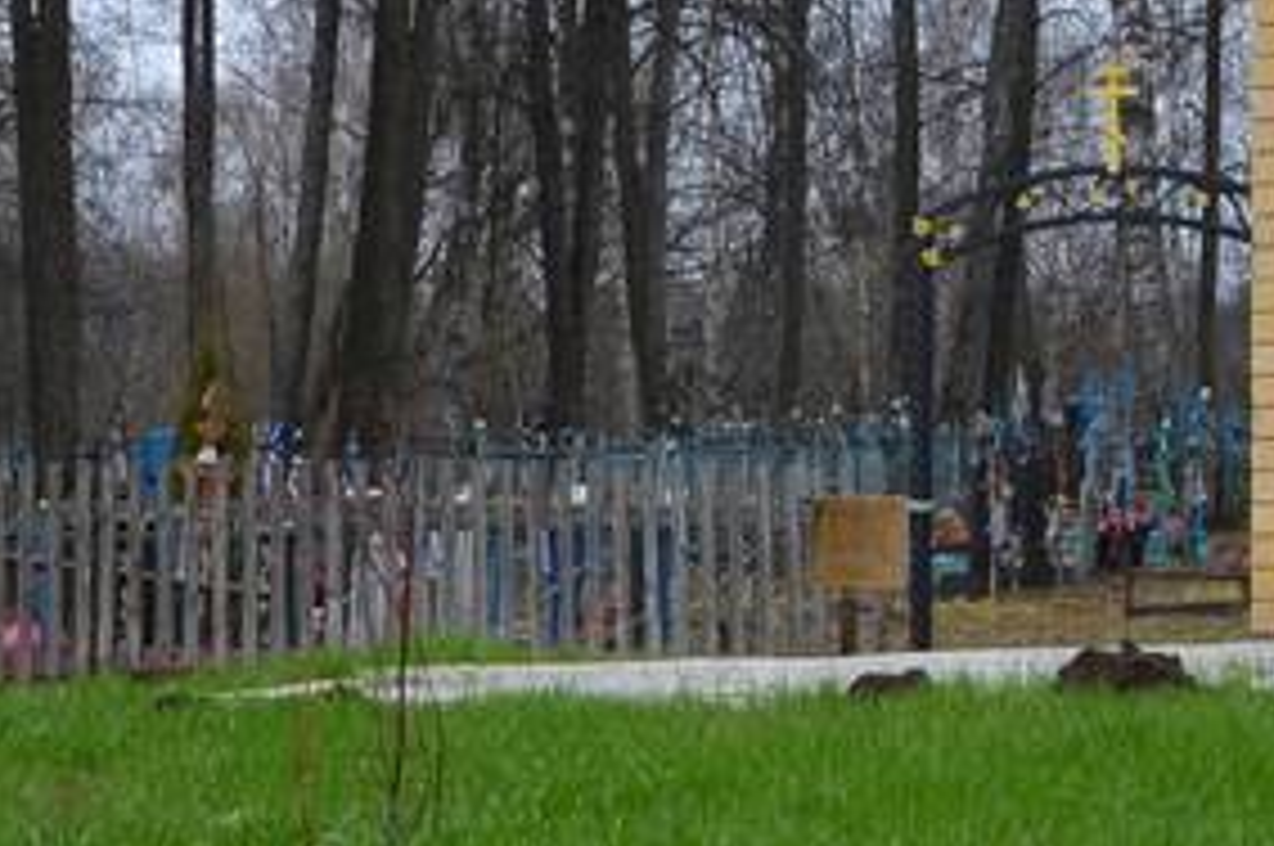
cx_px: 1675
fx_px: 6292
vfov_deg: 7.6
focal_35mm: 178
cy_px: -452
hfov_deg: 11.3
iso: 220
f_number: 5.6
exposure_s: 1/125
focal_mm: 28
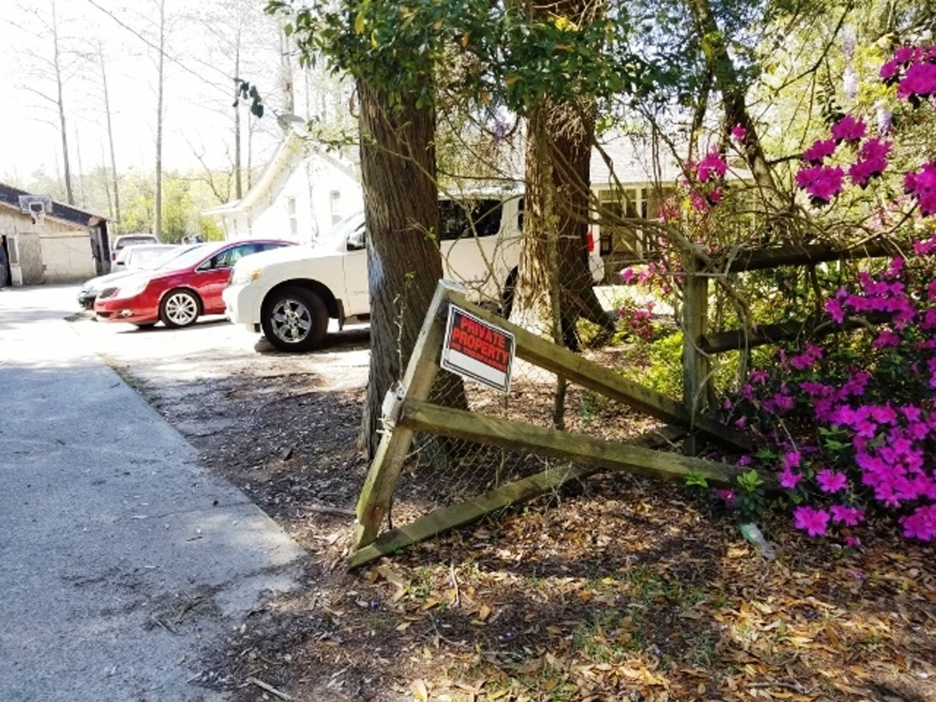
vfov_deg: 53.1
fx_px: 703
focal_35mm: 26
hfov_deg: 67.3
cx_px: 468
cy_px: 351
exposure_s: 1/305
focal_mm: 4.25
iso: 50
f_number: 1.7
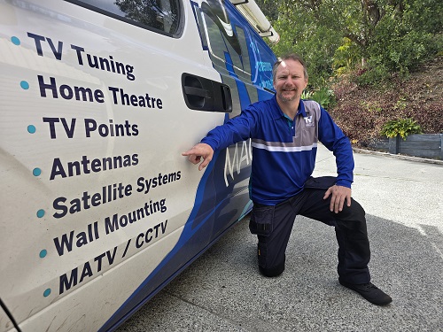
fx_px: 294
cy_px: 166
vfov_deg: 58.9
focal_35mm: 23
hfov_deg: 73.9
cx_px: 222
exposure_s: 1/252
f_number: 1.7
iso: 12
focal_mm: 6.3
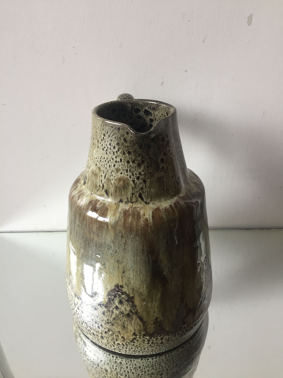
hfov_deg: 48.2
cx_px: 142
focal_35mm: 29
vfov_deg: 61.7
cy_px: 189
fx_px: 316
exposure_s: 1/33
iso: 50
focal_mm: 4.15
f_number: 2.2
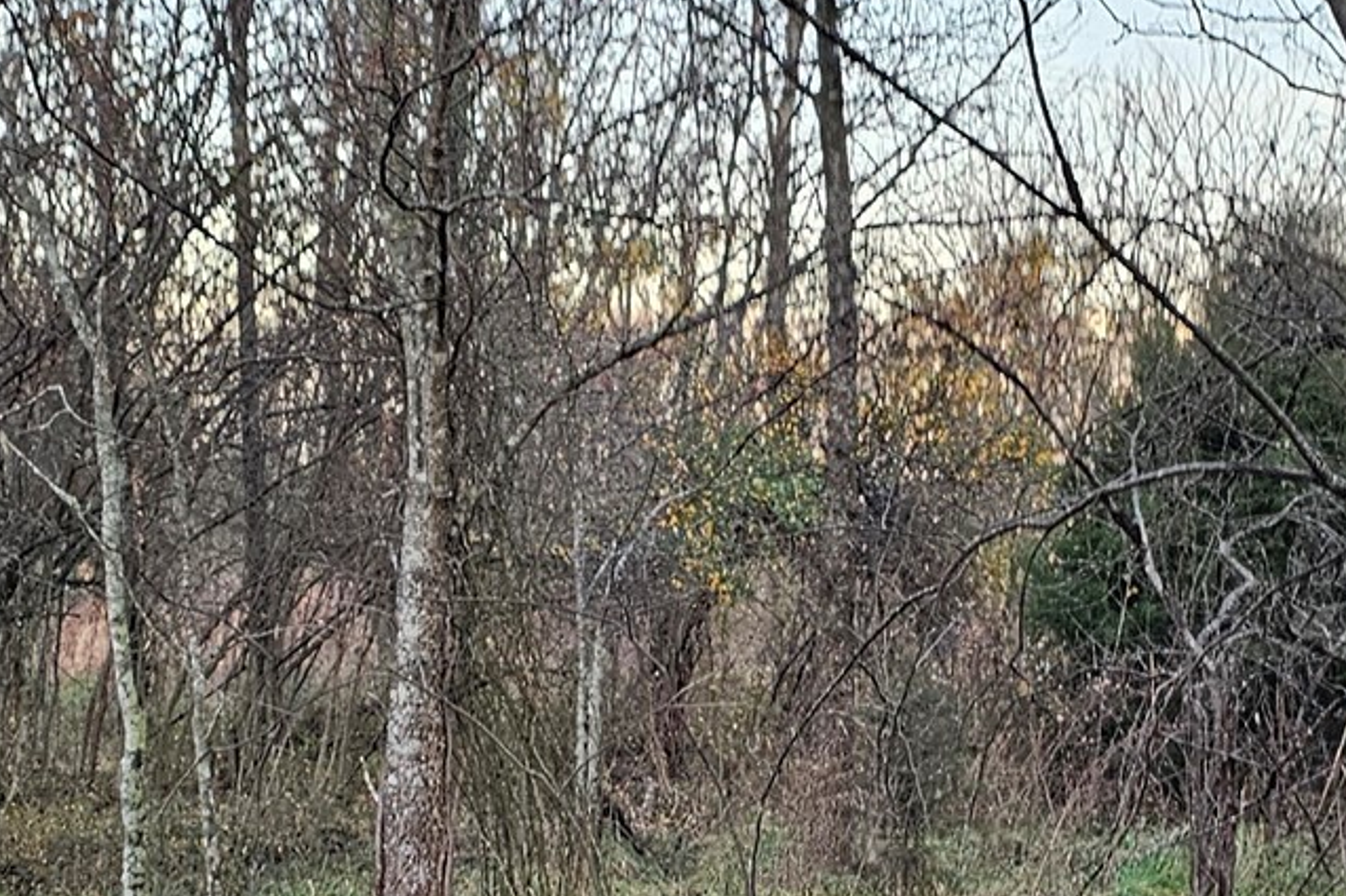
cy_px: 848
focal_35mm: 72
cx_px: 736
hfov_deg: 28.1
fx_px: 2691
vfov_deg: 18.5
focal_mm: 6.3
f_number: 1.7
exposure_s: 1/180
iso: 250
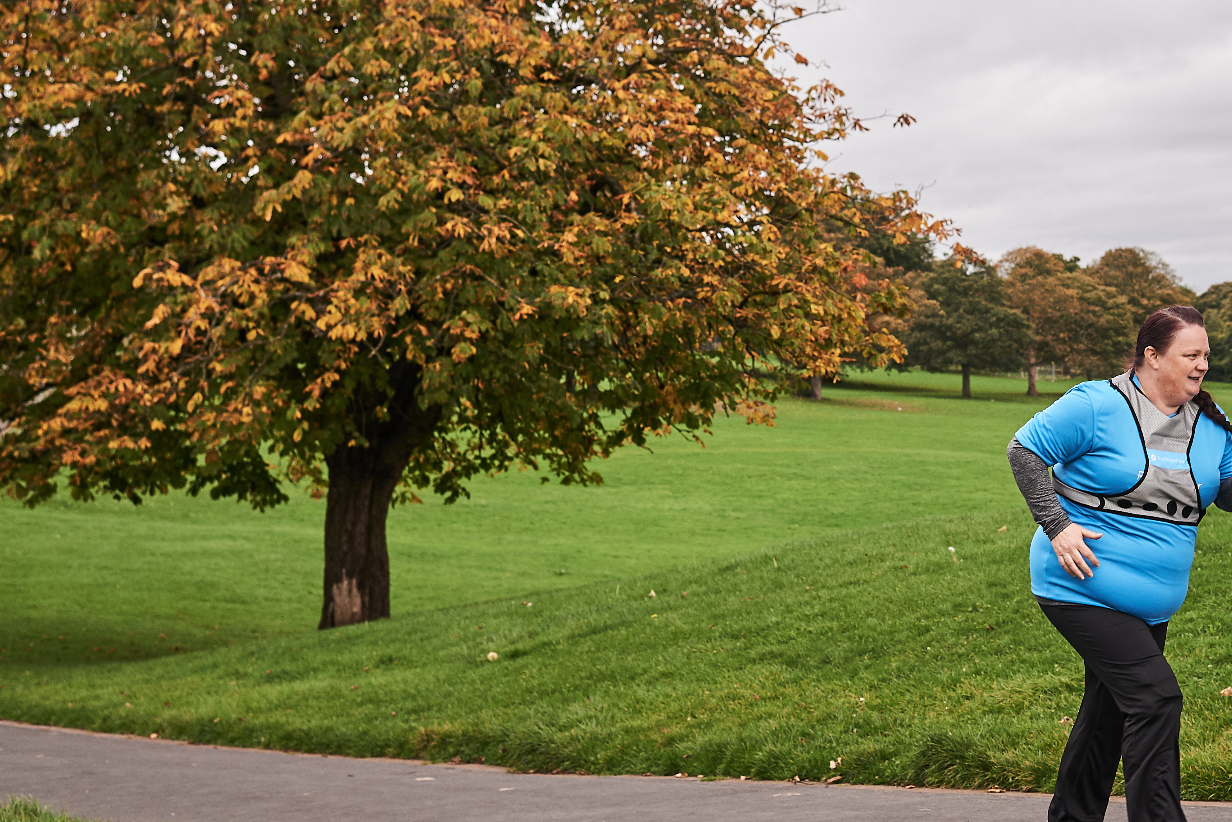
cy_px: 346
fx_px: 2294
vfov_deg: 20.3
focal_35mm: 67
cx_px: 1037
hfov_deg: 29.2
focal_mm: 35
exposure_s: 1/400
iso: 640
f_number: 5
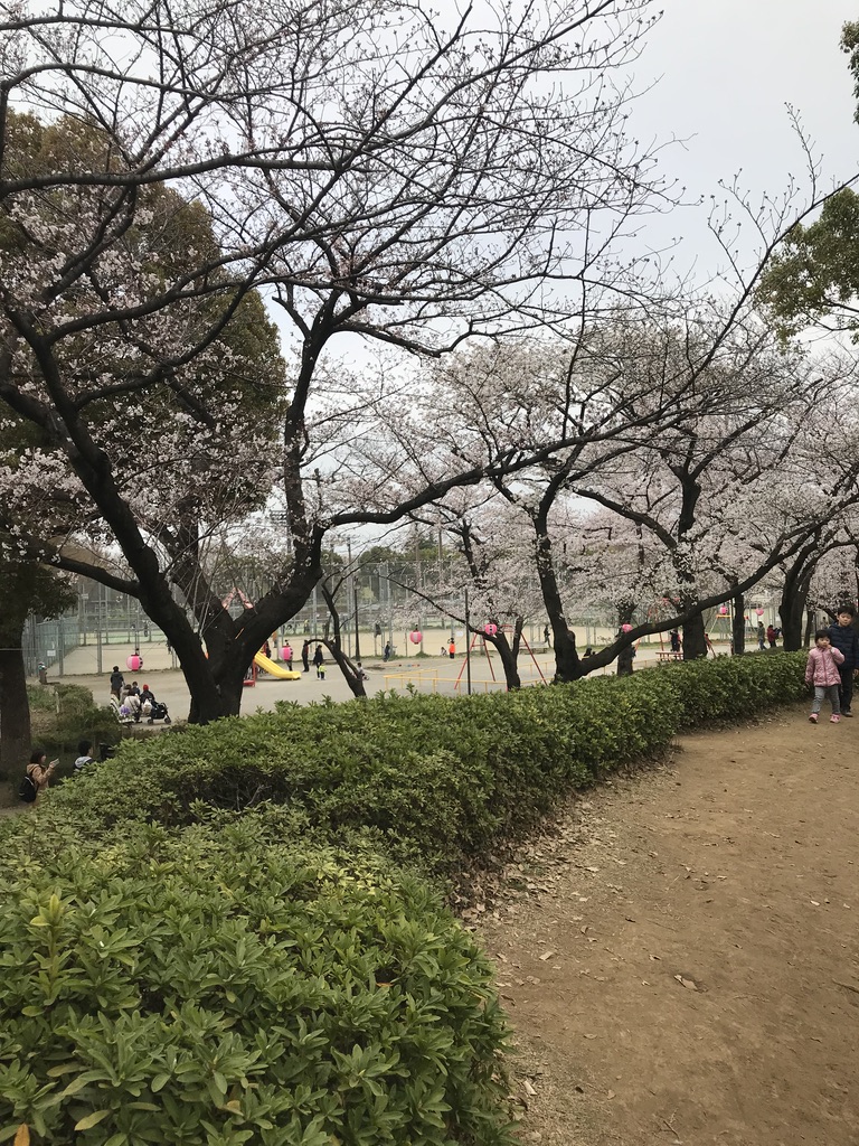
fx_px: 926
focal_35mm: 28
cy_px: 573
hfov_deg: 49.7
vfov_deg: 63.4
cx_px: 430
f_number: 1.8
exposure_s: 1/1953
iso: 20
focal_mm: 3.99
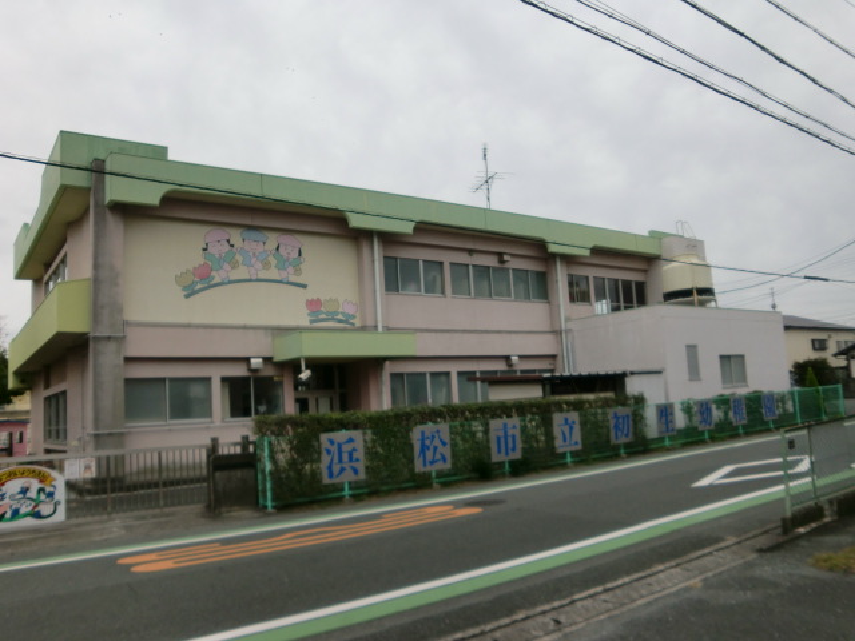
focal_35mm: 28
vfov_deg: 49.7
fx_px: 692
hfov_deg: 63.4
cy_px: 320
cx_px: 428
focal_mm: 4.65
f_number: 2.6
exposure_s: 1/400
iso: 64
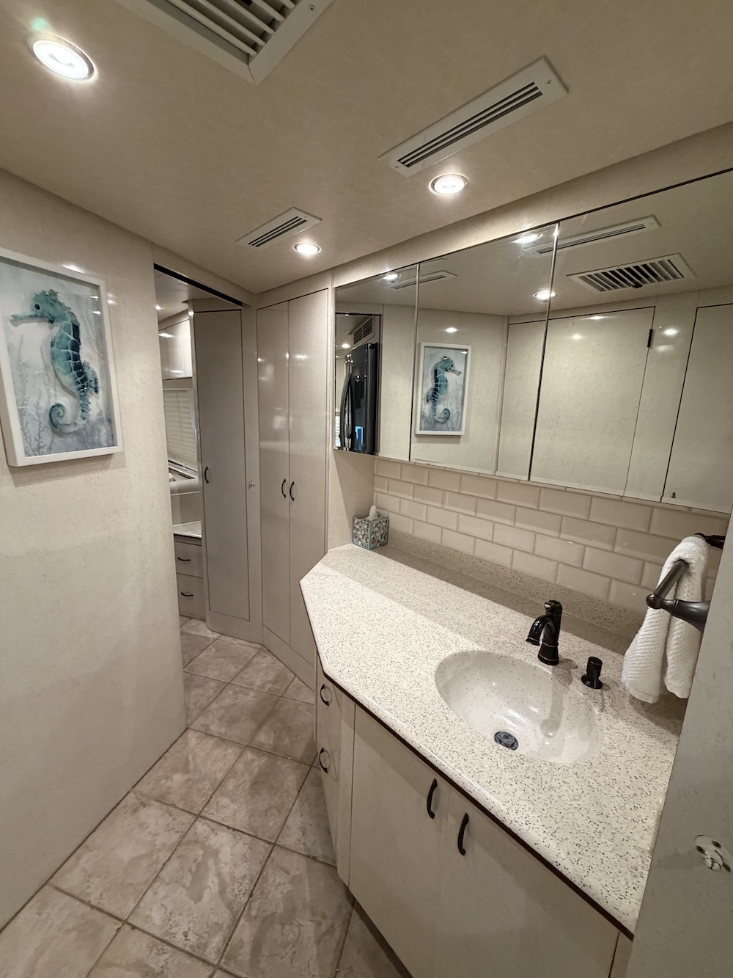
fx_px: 395
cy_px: 489
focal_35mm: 14
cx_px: 366
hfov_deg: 85.7
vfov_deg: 102.1
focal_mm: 2.22
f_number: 2.2
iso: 500
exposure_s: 1/60
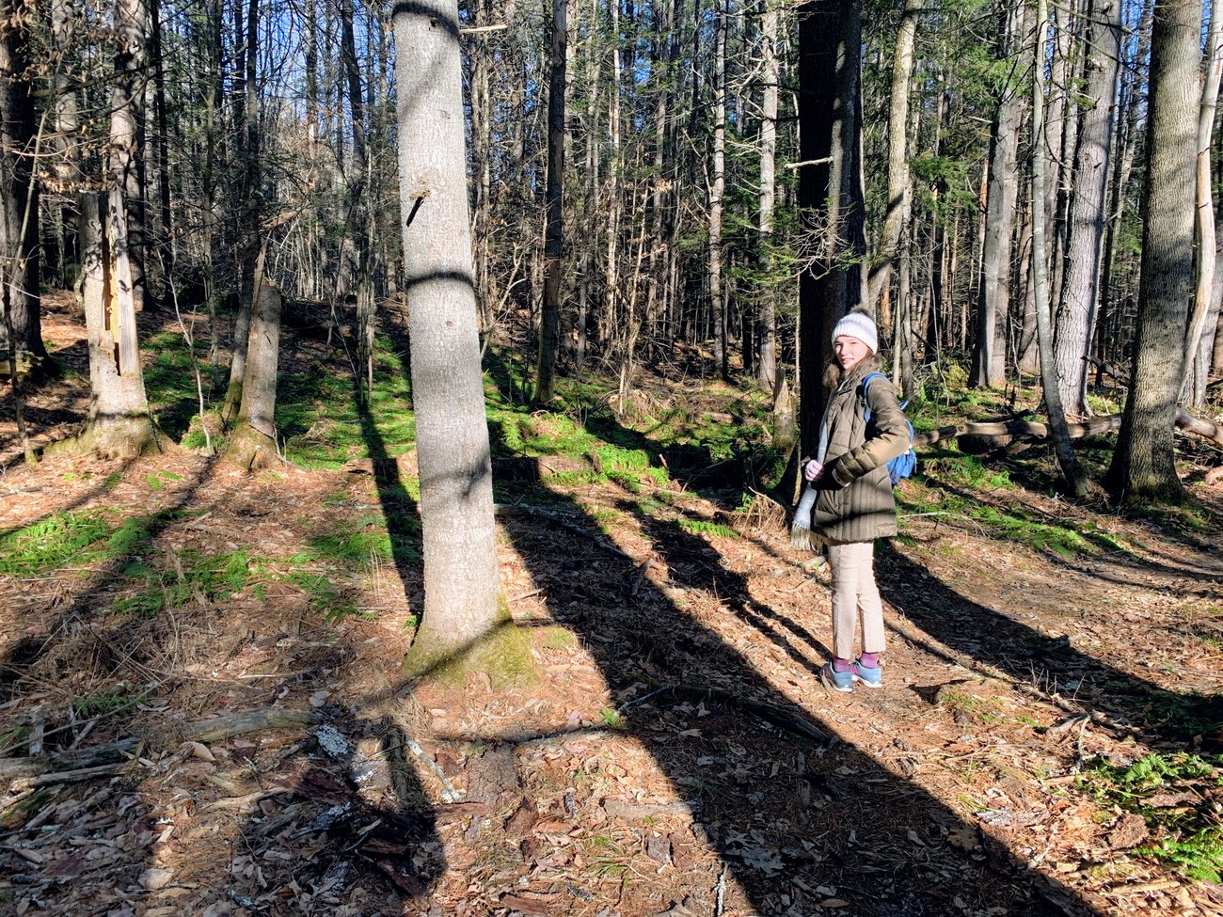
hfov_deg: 67.3
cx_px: 612
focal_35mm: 26
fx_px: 919
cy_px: 458
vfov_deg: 53.1
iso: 25
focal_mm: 4.25
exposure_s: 1/350
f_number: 1.8
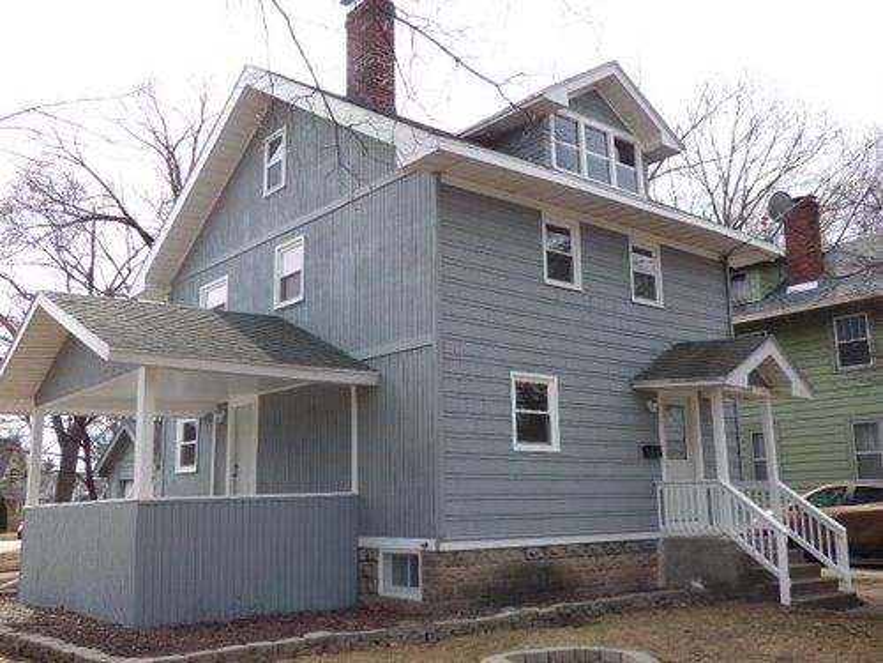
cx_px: 442
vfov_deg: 40.7
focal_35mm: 35
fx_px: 893
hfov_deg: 52.6
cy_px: 332
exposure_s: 1/500
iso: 100
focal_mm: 6.18
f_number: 3.4
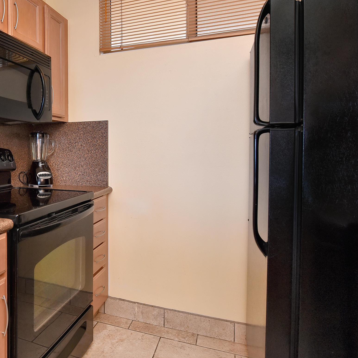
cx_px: 71
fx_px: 316
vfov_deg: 58.7
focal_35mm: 27
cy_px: 146
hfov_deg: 54.9
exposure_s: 1/50
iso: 6400
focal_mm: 16
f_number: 16
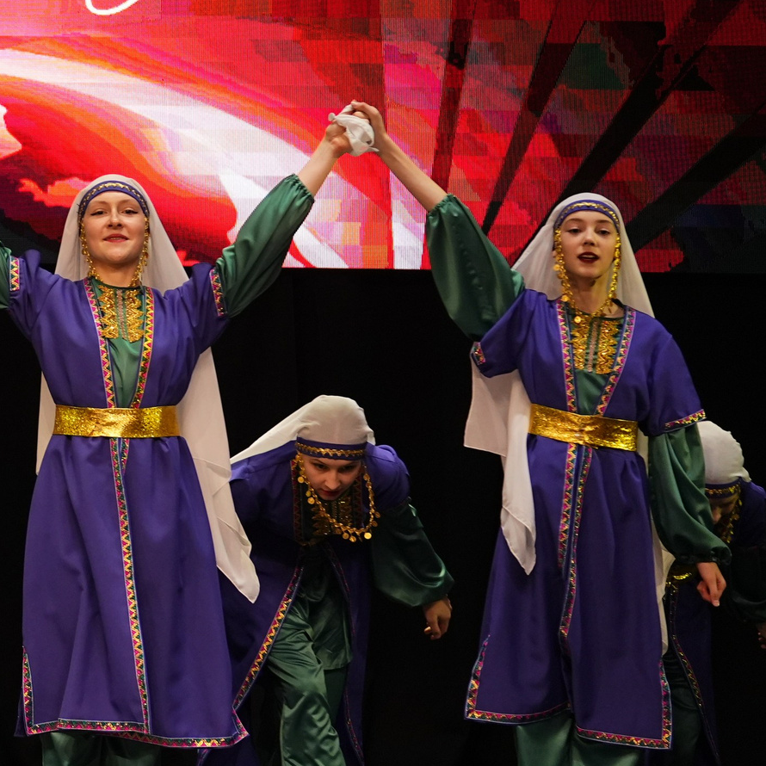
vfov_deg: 5.4
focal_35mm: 325
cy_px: 249
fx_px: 8137
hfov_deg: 5.4
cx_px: -256
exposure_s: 1/400
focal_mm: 133
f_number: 2.8
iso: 1250
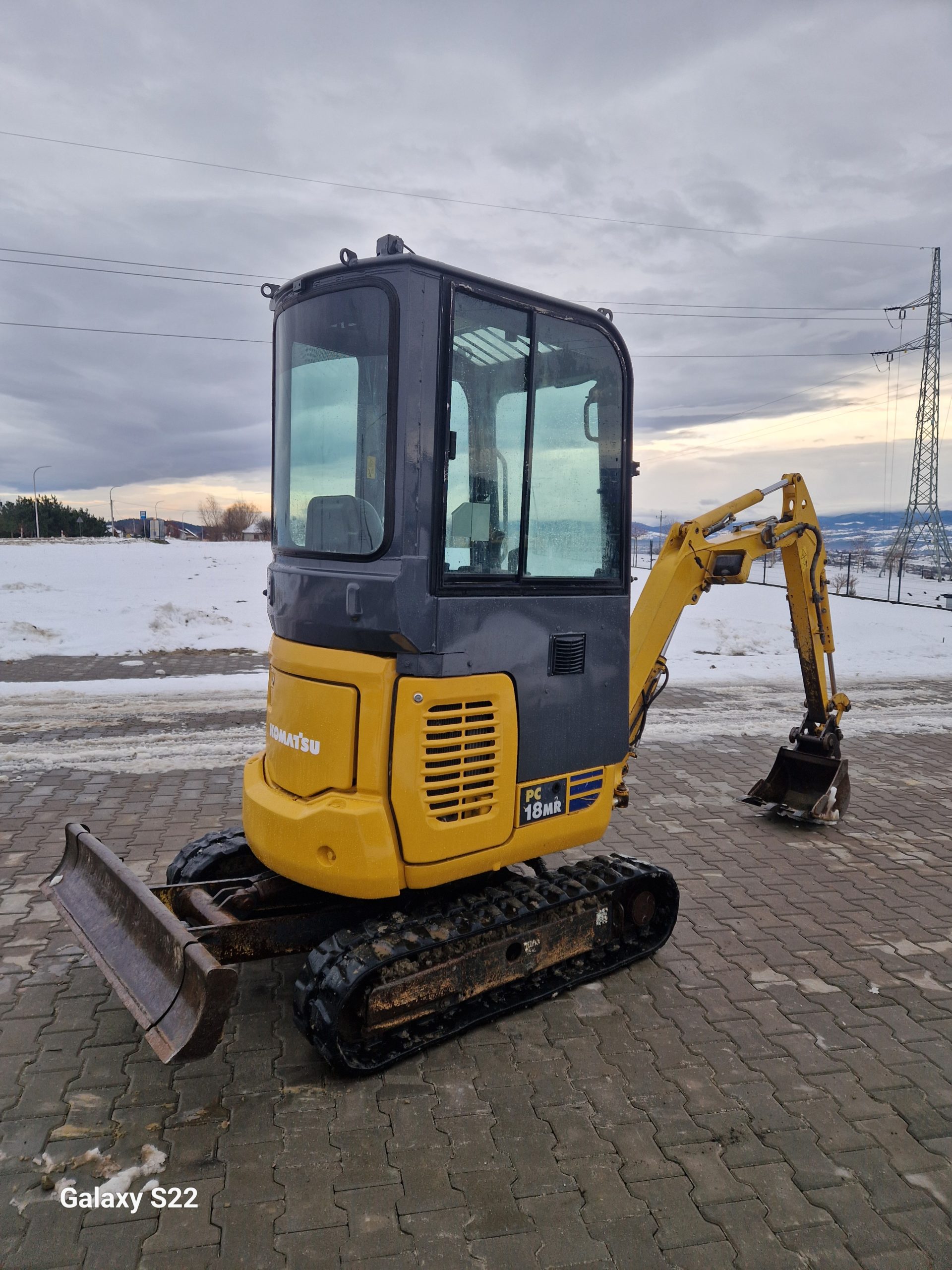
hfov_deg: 58.9
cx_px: 476
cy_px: 635
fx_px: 843
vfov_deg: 73.9
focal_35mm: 23
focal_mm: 5.4
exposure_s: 1/180
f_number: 1.8
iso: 50
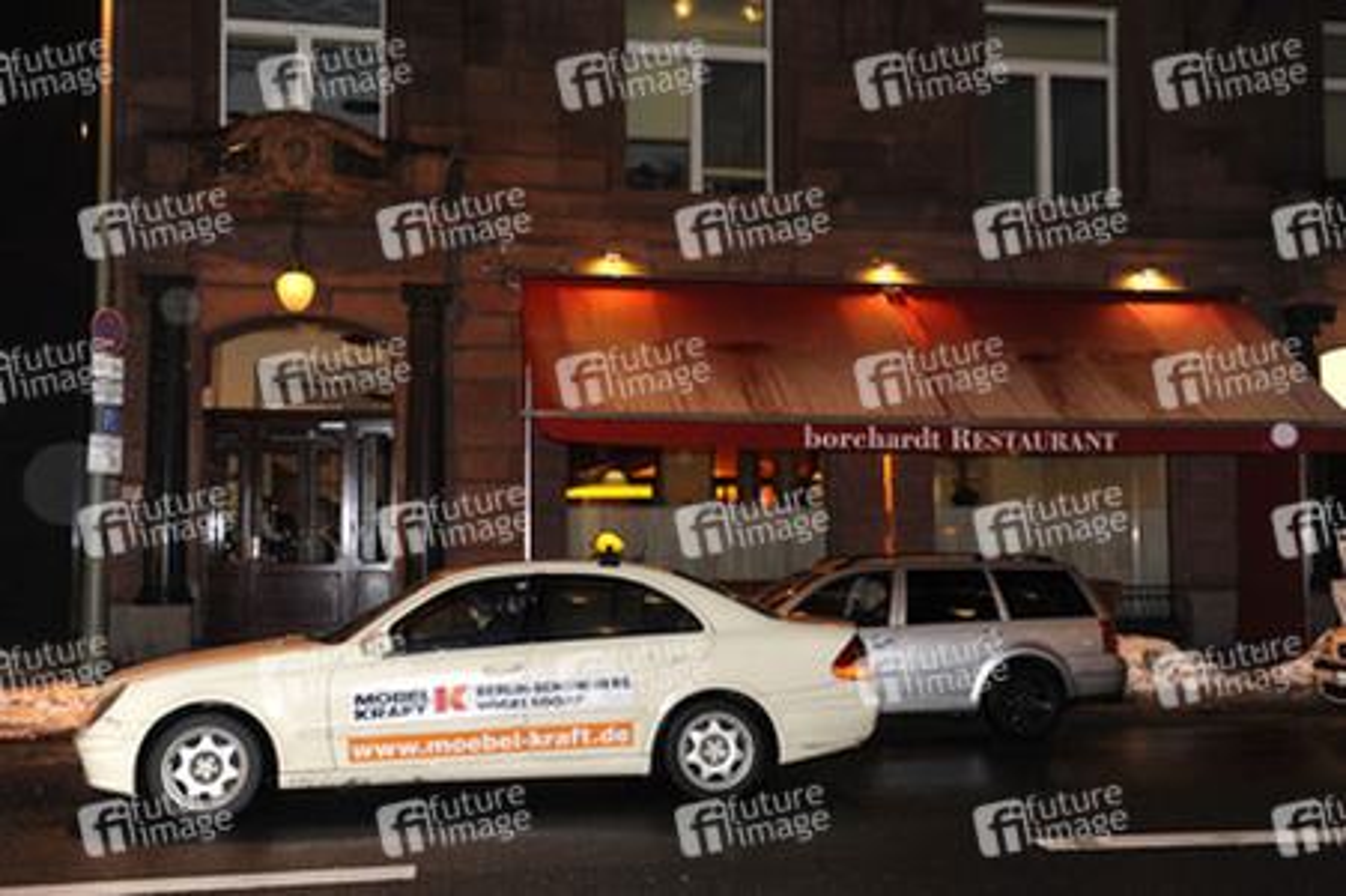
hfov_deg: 50.7
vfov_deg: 35.0
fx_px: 1420
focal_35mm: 38
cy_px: 448
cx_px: 673
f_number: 4
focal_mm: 38
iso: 1600
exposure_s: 1/50
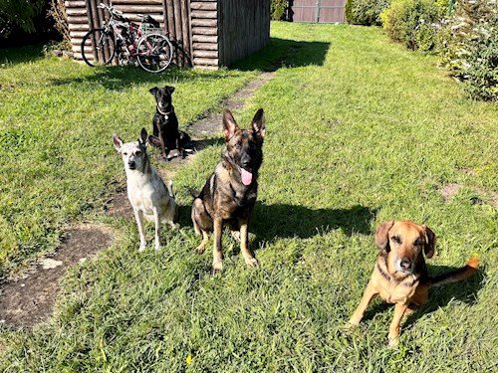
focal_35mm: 26
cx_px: 249
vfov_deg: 53.1
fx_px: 374
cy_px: 186
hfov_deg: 67.3
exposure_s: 1/1580
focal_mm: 5.1
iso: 50
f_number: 1.6
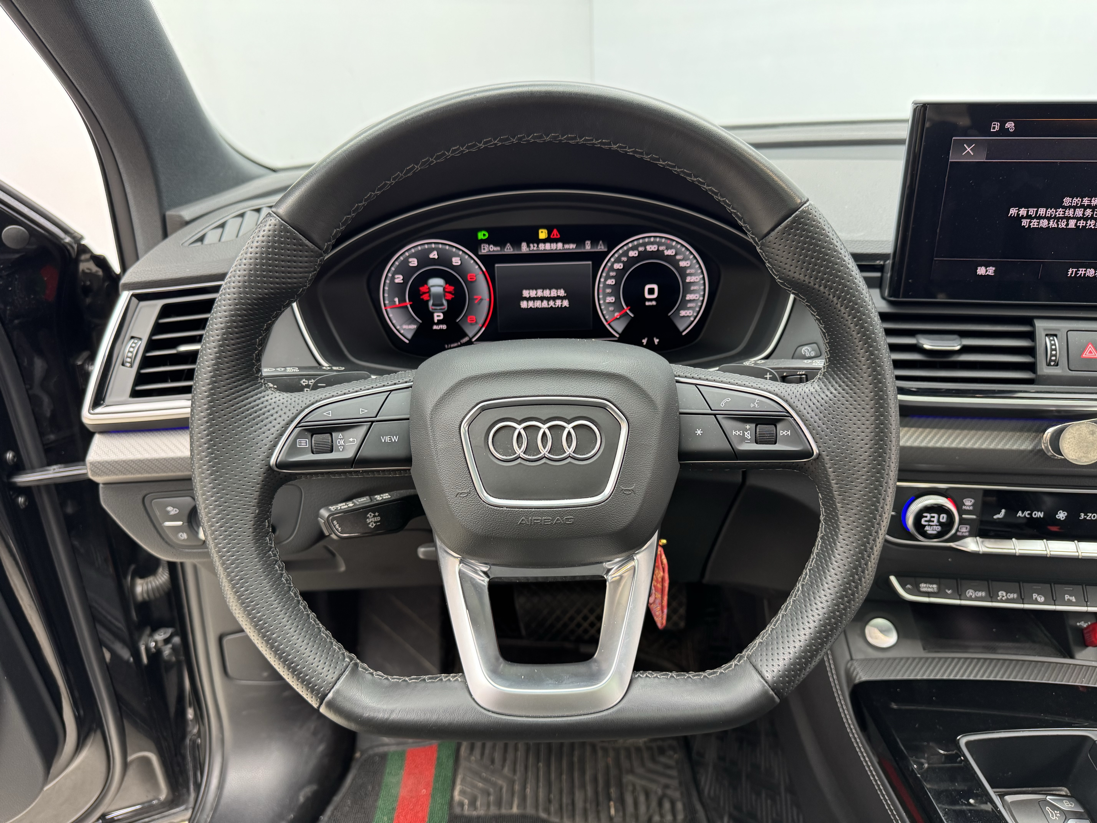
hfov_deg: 71.6
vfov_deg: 56.8
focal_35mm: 24
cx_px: 548
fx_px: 761
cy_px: 412
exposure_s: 1/50
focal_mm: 6.76
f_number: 1.78
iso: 160
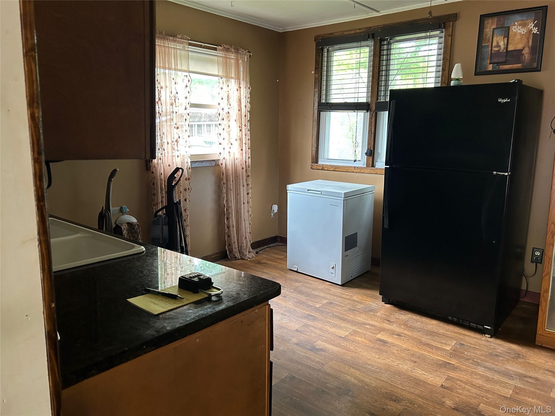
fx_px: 417
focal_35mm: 26
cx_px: 278
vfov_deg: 53.1
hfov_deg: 67.3
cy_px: 208
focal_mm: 5.7
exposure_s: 1/60
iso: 250
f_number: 1.5
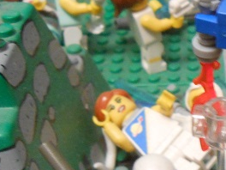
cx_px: 261
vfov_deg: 16.2
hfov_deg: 20.3
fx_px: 594
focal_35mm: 91
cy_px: 83
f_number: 3.8
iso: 400
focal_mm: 5.3
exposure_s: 1/1.6
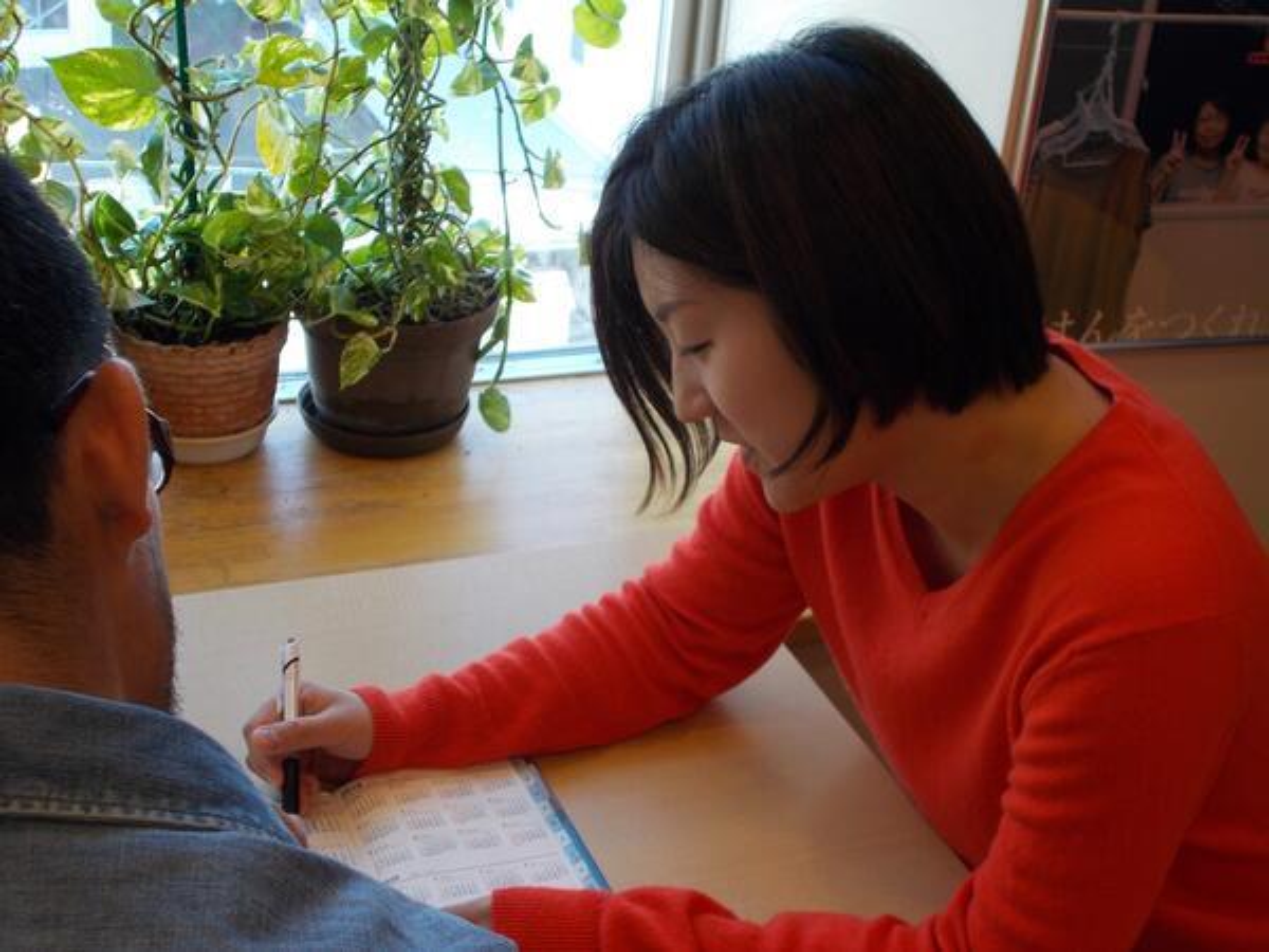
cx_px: 634
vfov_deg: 29.1
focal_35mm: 50
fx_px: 1833
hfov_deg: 38.2
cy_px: 476
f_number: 4.5
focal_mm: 9
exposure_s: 1/30
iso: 100
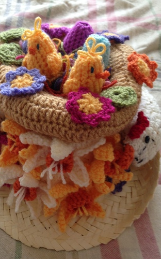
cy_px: 144
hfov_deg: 30.5
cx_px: 70
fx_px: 295
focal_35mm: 42
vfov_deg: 47.1
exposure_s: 1/20
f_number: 2.4
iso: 64
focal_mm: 4.12
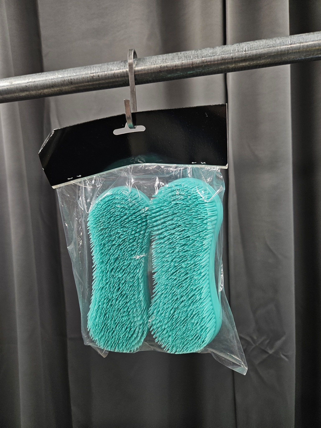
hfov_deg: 58.9
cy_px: 214
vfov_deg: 73.9
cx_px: 160
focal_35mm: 23
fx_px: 284
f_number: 1.8
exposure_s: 1/100
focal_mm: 5.4
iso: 125
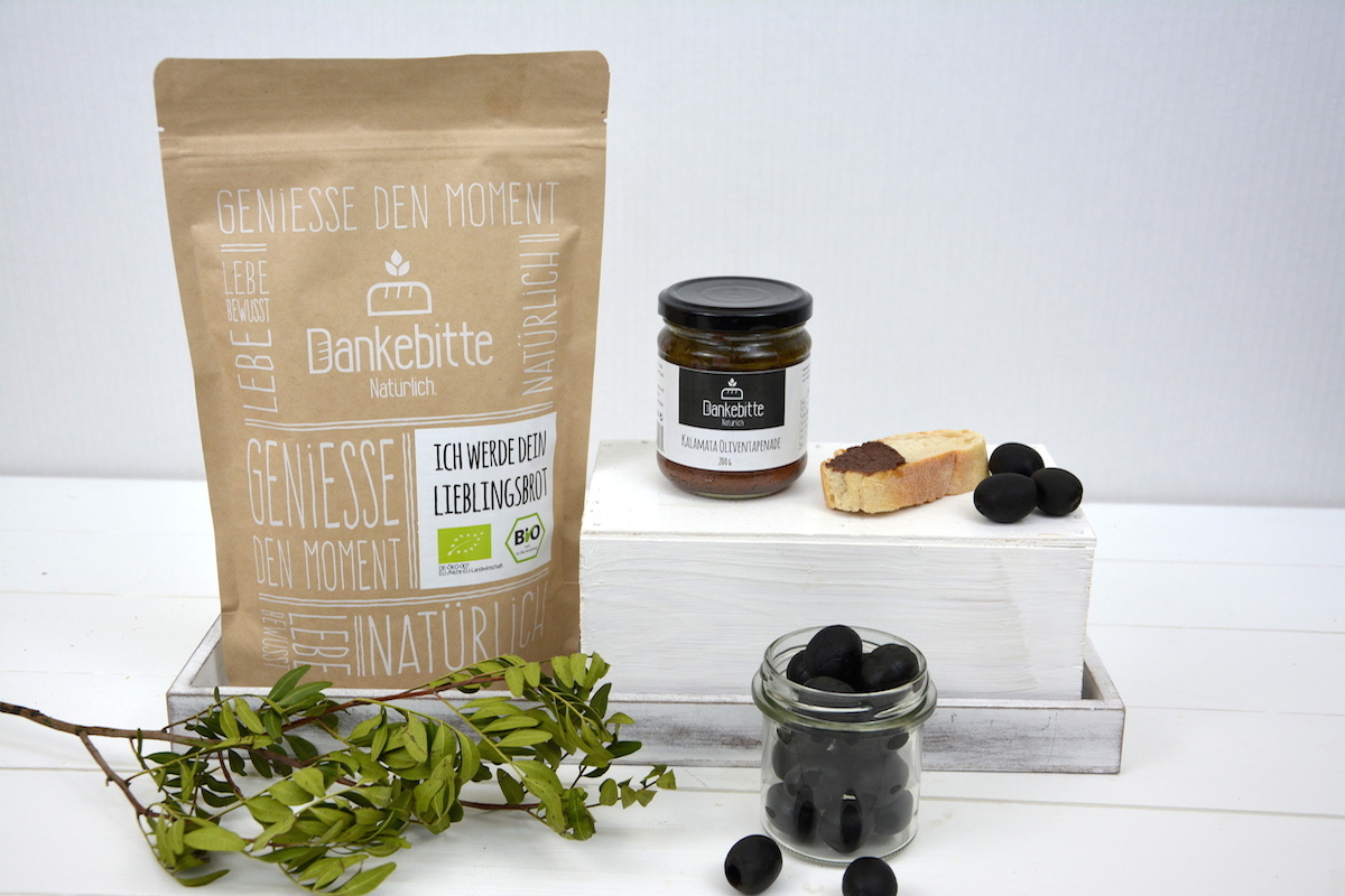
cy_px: 448
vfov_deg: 29.9
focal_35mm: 45
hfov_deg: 43.6
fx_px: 1681
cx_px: 672
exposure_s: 1/125
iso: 400
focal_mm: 30
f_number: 5.6
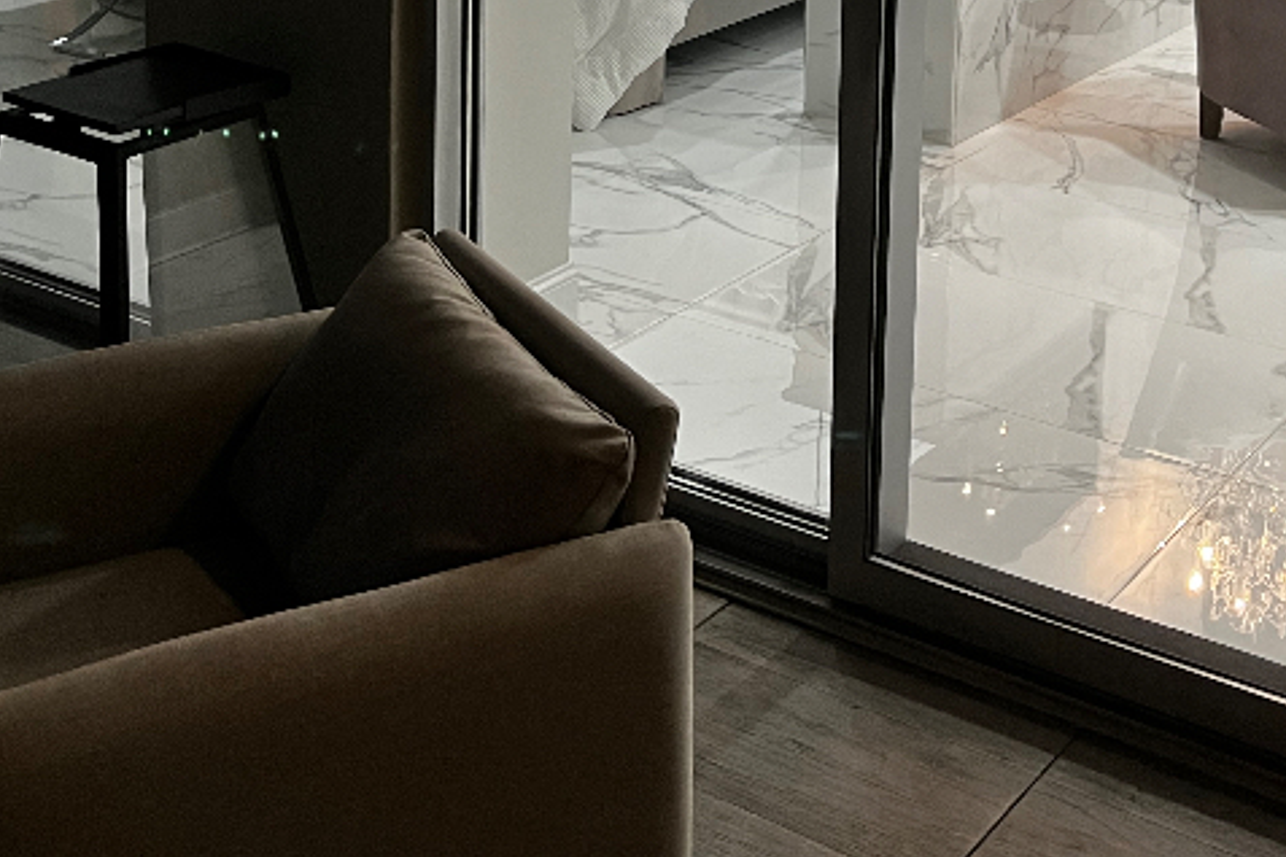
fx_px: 2072
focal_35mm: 58
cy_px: -162
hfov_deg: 34.4
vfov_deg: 21.7
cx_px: 725
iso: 320
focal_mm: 5.1
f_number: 1.6
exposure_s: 1/60
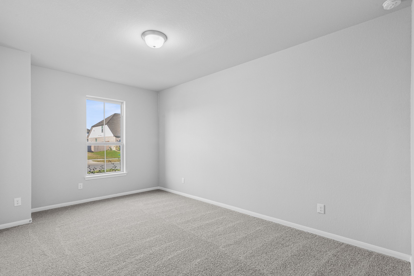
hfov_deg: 93.2
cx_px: 195
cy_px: 142
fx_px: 196
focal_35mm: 17
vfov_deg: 70.4
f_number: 9
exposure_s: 1/4
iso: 100
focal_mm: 16
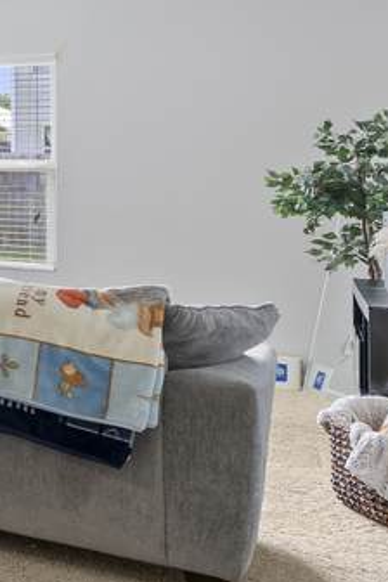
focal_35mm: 61
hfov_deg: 14.0
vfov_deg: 32.6
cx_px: -584
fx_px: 986
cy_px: 195
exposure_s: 1.3
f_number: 7.1
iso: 200
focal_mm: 16
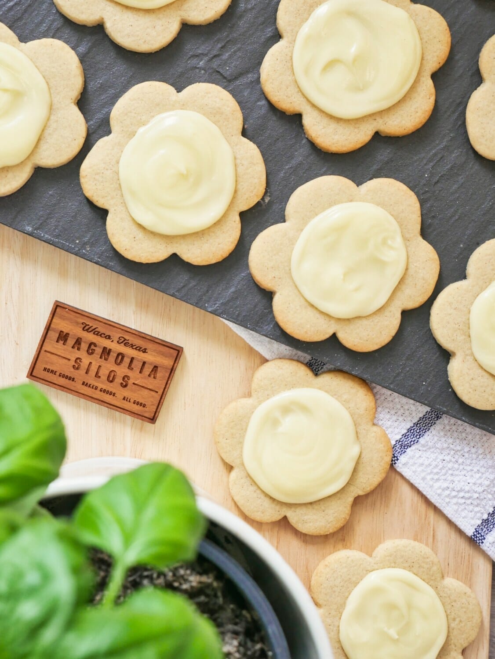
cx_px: 248
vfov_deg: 27.8
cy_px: 330
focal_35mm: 70
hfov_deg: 21.0
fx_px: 1334
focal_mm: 35
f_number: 6.3
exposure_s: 1/40
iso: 800
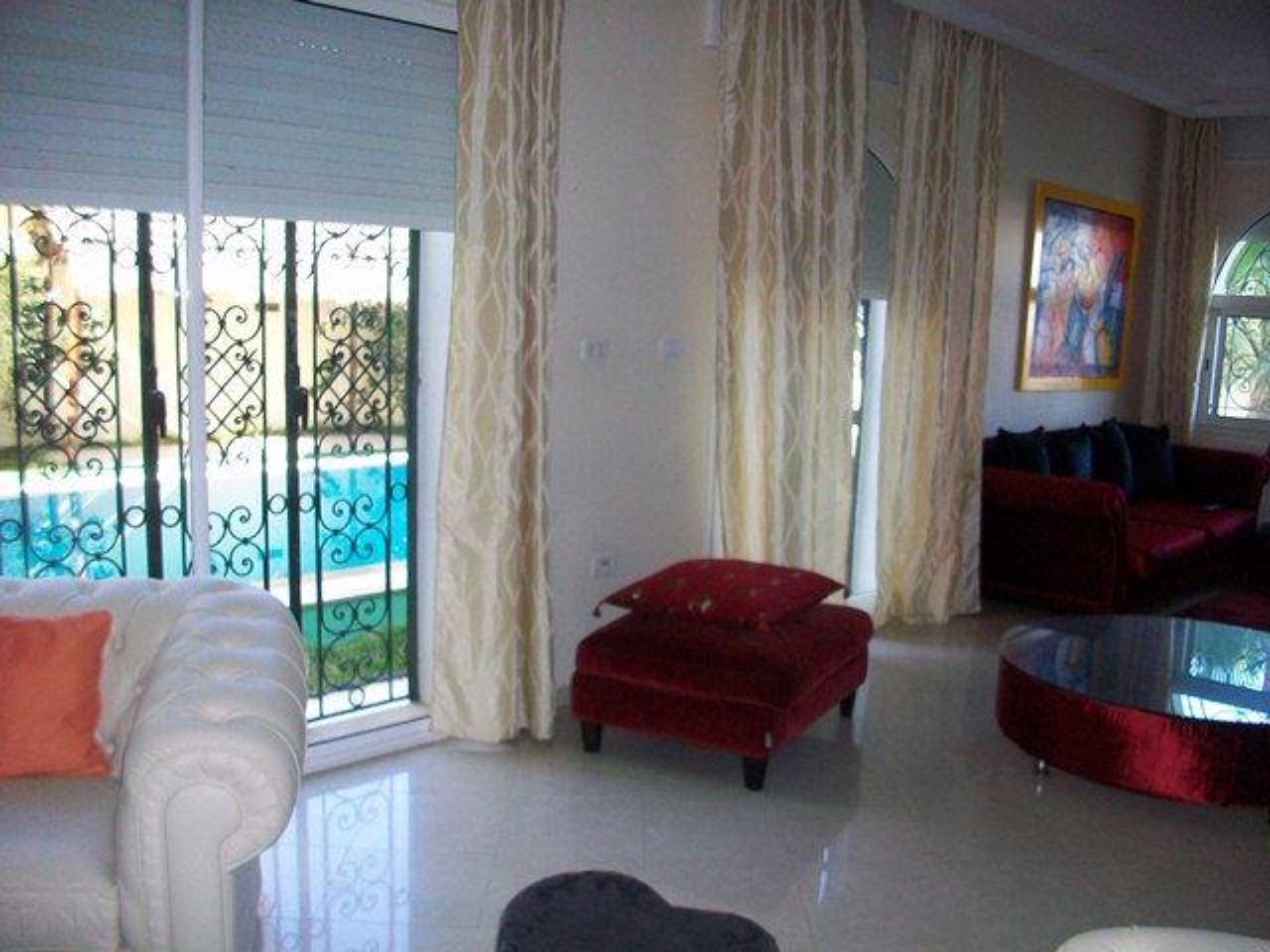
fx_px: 1174
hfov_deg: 56.8
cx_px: 635
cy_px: 476
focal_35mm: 32
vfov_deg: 44.2
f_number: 2.8
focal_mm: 5.7
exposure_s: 1/100
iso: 160
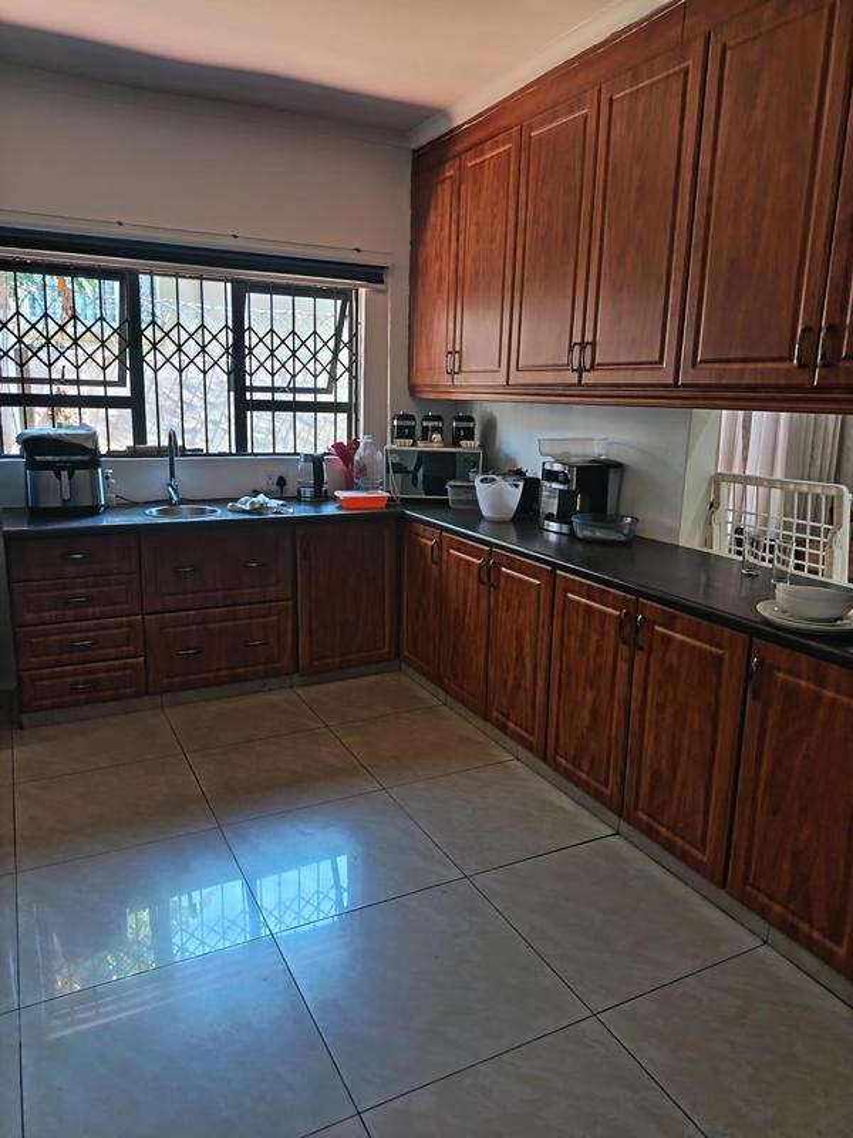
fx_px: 789
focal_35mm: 24
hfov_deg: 56.8
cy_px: 569
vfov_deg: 71.6
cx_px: 426
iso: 857
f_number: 1.75
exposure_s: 1/33.3
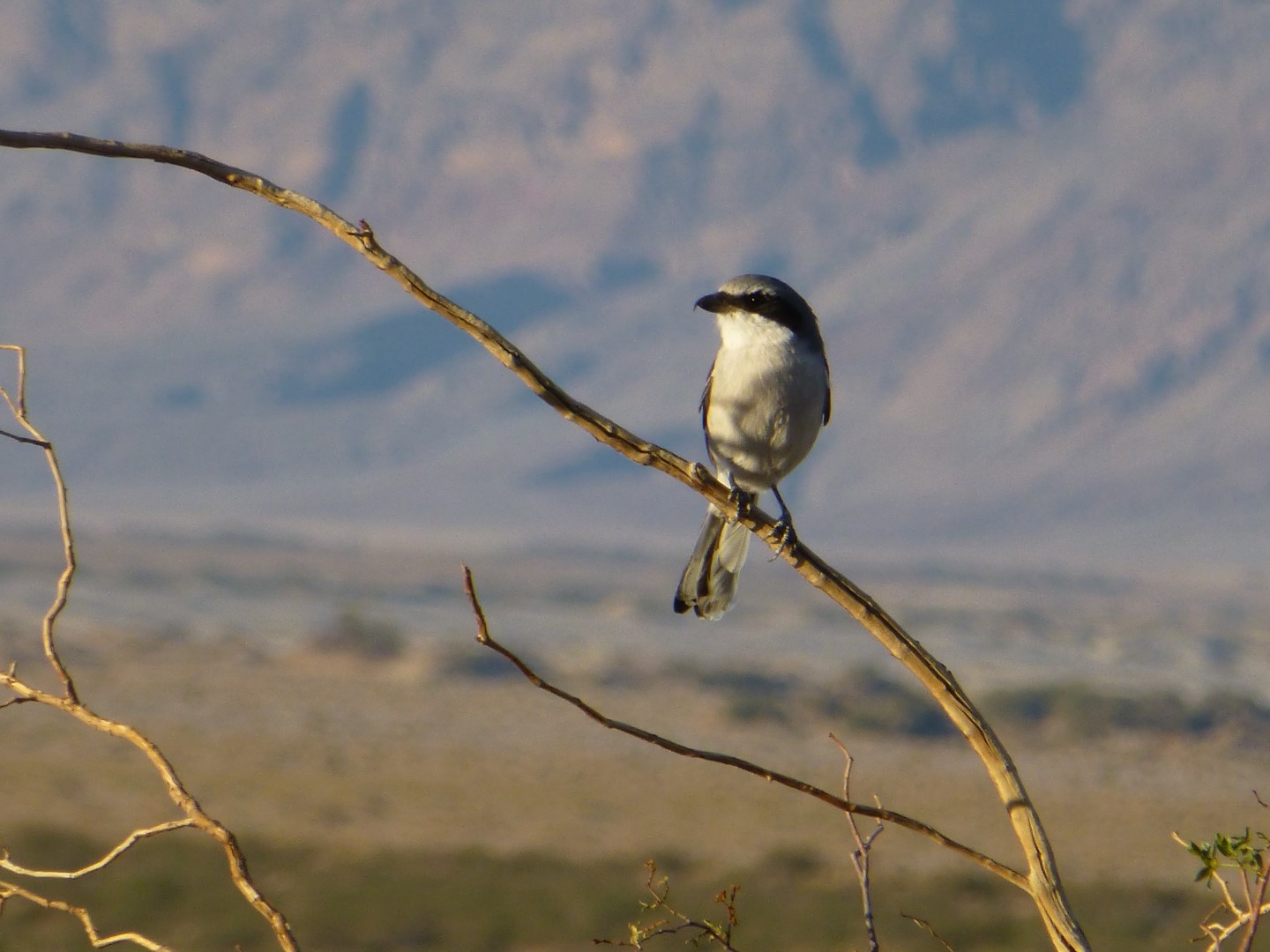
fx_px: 35221
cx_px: 635
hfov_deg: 2.1
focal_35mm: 960
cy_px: 476
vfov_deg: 1.5
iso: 100
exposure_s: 1/320
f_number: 6.4
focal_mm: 86
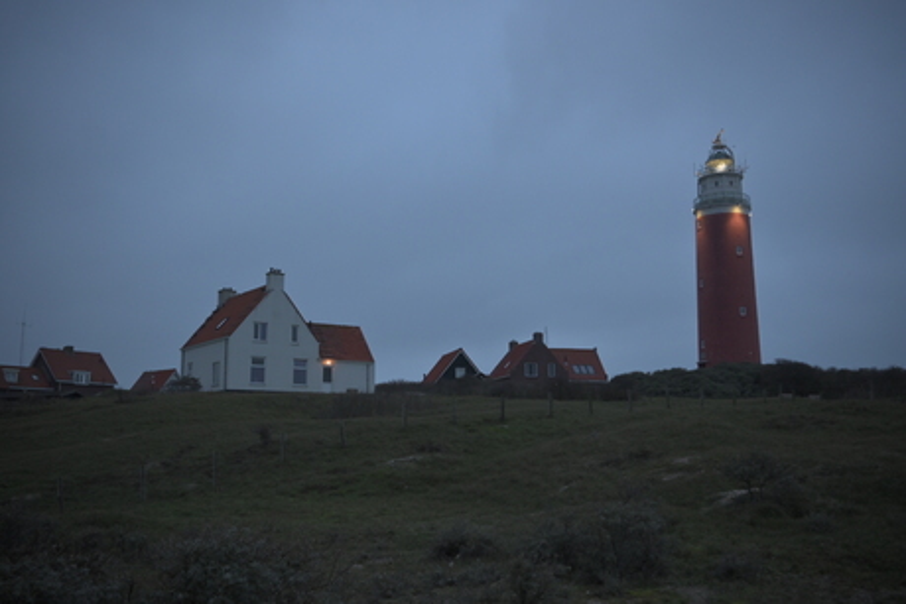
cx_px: 453
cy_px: 302
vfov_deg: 36.9
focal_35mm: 36
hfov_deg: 53.1
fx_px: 906
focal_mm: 24
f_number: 2.8
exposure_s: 1/160
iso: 500
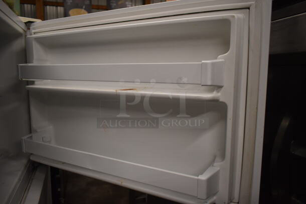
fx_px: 230
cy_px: 102
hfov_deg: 67.3
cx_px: 153
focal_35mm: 27
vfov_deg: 48.0
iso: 800
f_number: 3.5
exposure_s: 1/125
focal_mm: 18
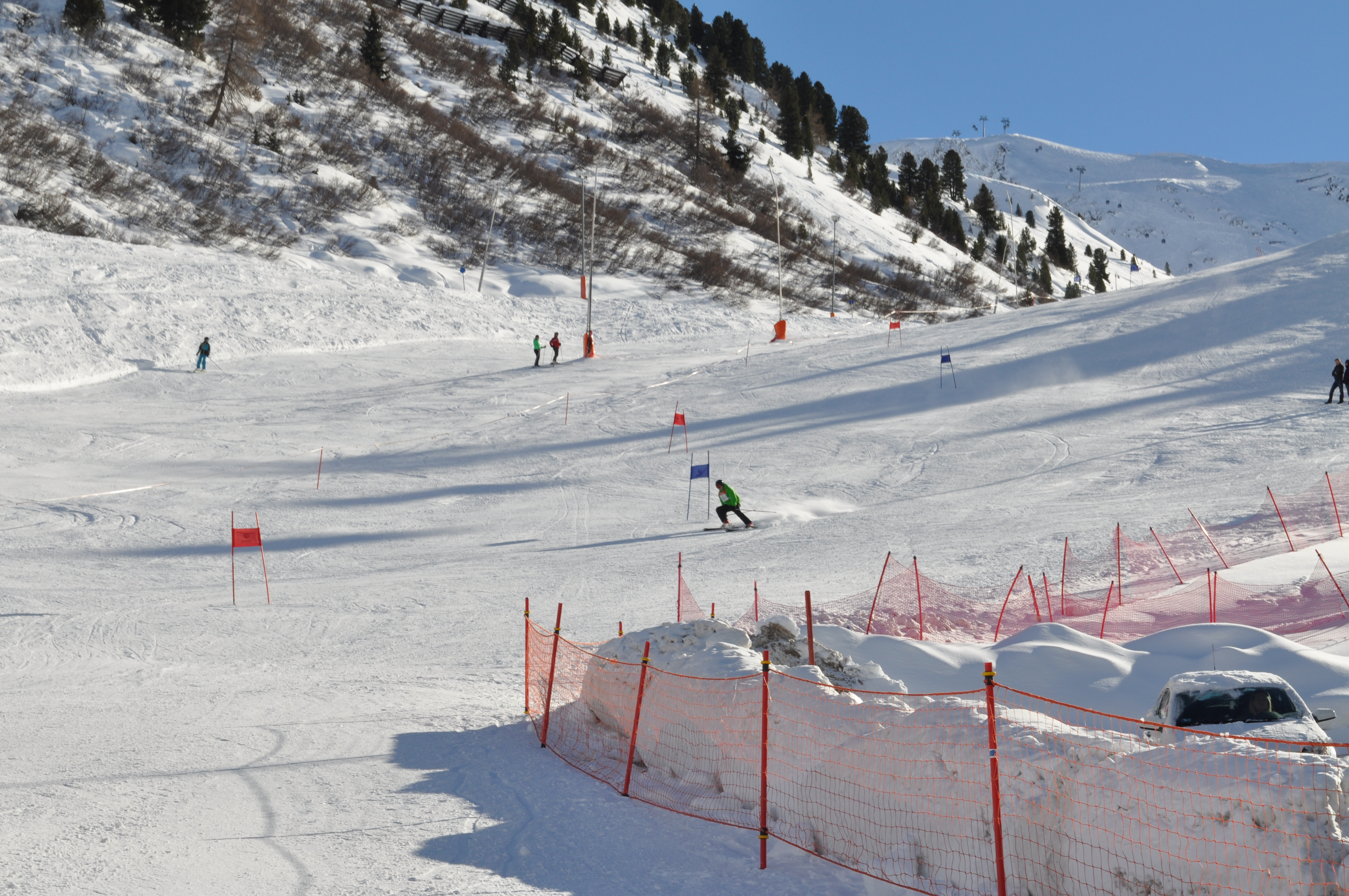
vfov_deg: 16.5
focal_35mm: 82
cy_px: 448
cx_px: 674
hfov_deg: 24.6
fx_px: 3088
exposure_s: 1/250
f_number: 16
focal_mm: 55
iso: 200
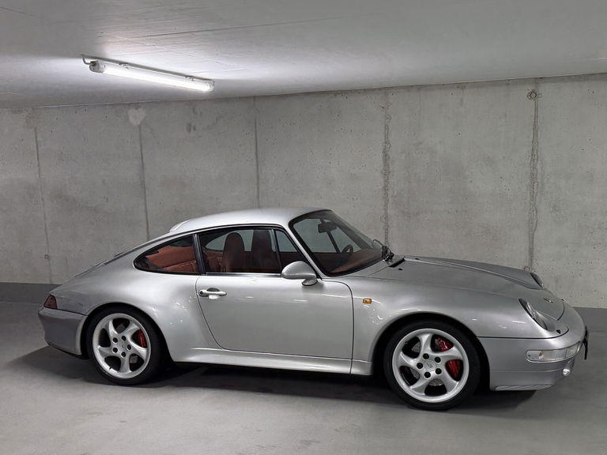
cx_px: 304
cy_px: 228
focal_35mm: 24
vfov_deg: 56.8
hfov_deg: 71.6
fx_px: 421
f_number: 1.78
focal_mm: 6.76
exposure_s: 1/100
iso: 250
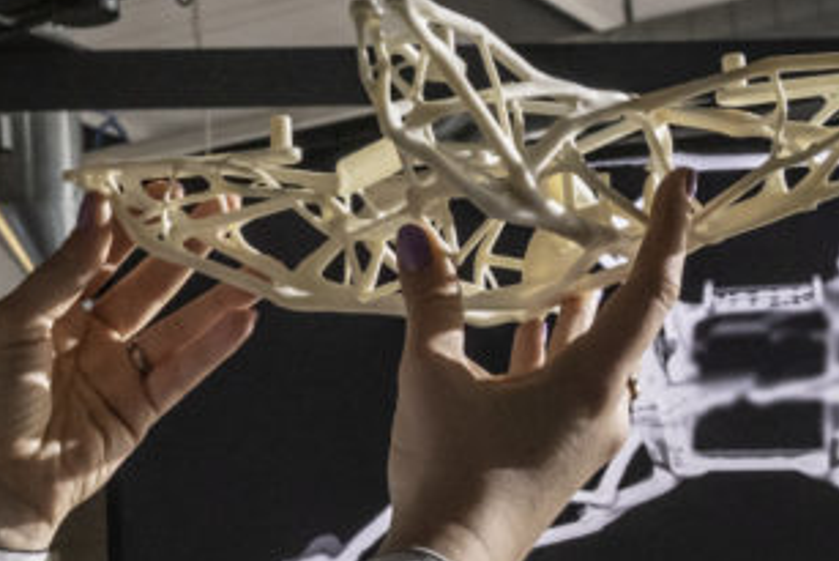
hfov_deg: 15.6
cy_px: 167
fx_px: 3031
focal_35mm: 130
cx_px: 74
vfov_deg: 10.5
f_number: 7.1
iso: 2000
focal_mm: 26
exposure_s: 1/60
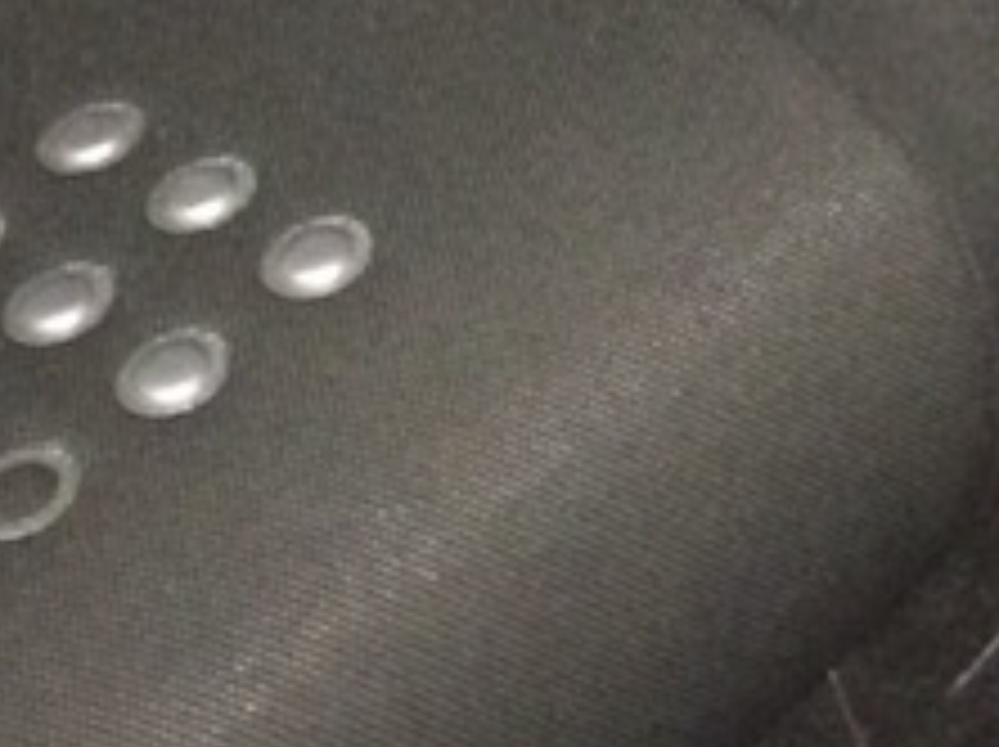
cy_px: -1053
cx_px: 864
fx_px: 4526
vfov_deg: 8.6
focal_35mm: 157
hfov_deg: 12.5
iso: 800
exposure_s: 1/17
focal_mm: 4.15
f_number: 2.2
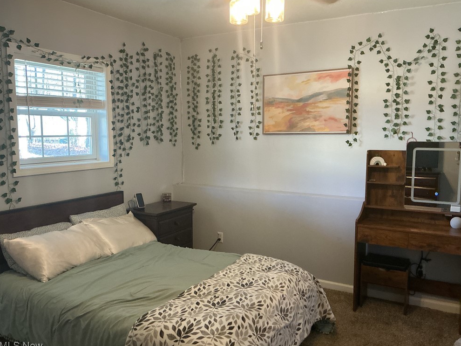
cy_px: 177
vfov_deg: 46.8
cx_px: 235
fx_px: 399
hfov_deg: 60.0
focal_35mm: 30
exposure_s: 1/60
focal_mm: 3
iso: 200
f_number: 1.8
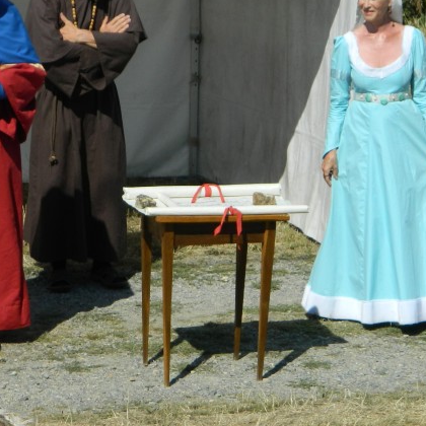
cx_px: 113
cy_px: 134
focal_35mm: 181
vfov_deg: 9.7
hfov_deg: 9.6
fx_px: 2520
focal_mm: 15.1
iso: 80
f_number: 11.9
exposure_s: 1/160
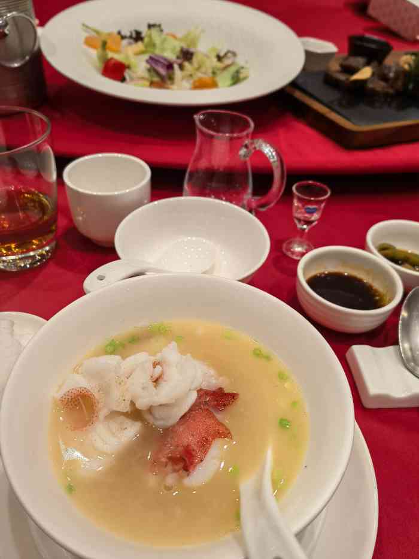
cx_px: 210
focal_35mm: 27
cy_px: 280
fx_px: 436
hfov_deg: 51.4
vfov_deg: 65.3
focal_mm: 5.54
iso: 80
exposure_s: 1/100
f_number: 1.8
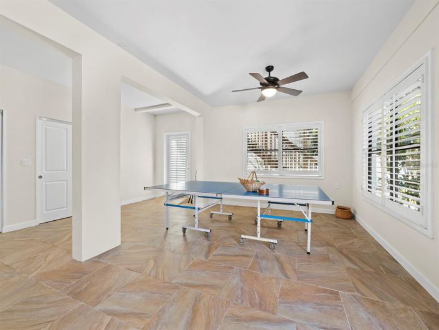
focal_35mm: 14
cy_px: 165
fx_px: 178
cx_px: 220
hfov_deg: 102.1
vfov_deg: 85.7
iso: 320
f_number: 13
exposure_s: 1/2
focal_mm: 7
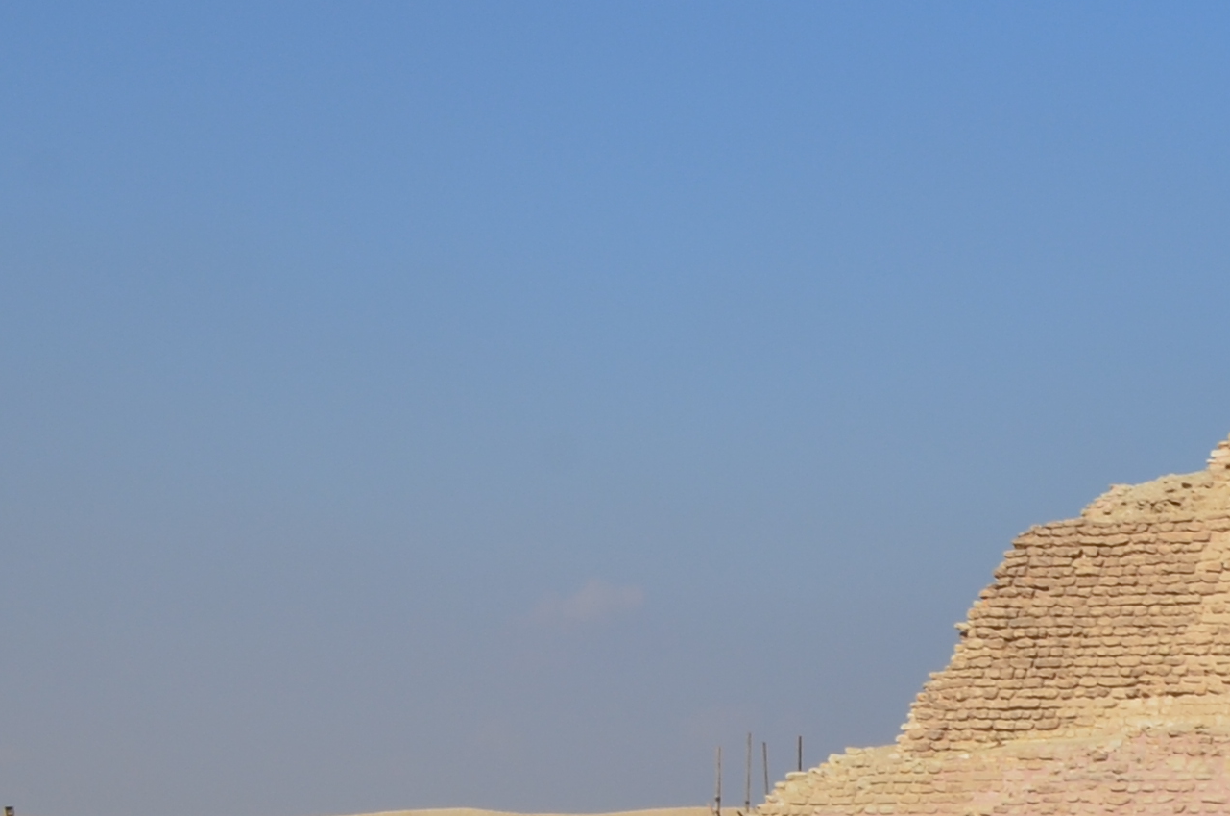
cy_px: 408
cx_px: 2214
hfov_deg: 12.5
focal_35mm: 150
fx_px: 5115
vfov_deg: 9.1
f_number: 13
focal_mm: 26
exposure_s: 1/200
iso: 100
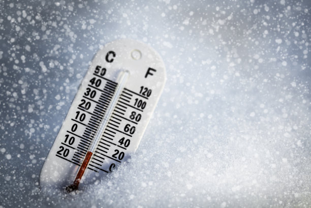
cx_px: 156
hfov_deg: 19.4
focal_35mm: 105
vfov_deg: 13.1
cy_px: 104
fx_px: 908
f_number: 5.6
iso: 100
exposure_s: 1/80
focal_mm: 105
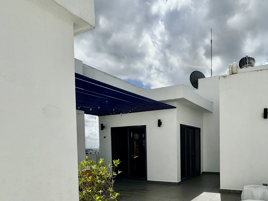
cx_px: 183
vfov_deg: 50.4
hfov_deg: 65.2
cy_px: 155
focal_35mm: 26
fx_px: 201
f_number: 2.2
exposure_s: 1/3906
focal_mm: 2.22
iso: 40
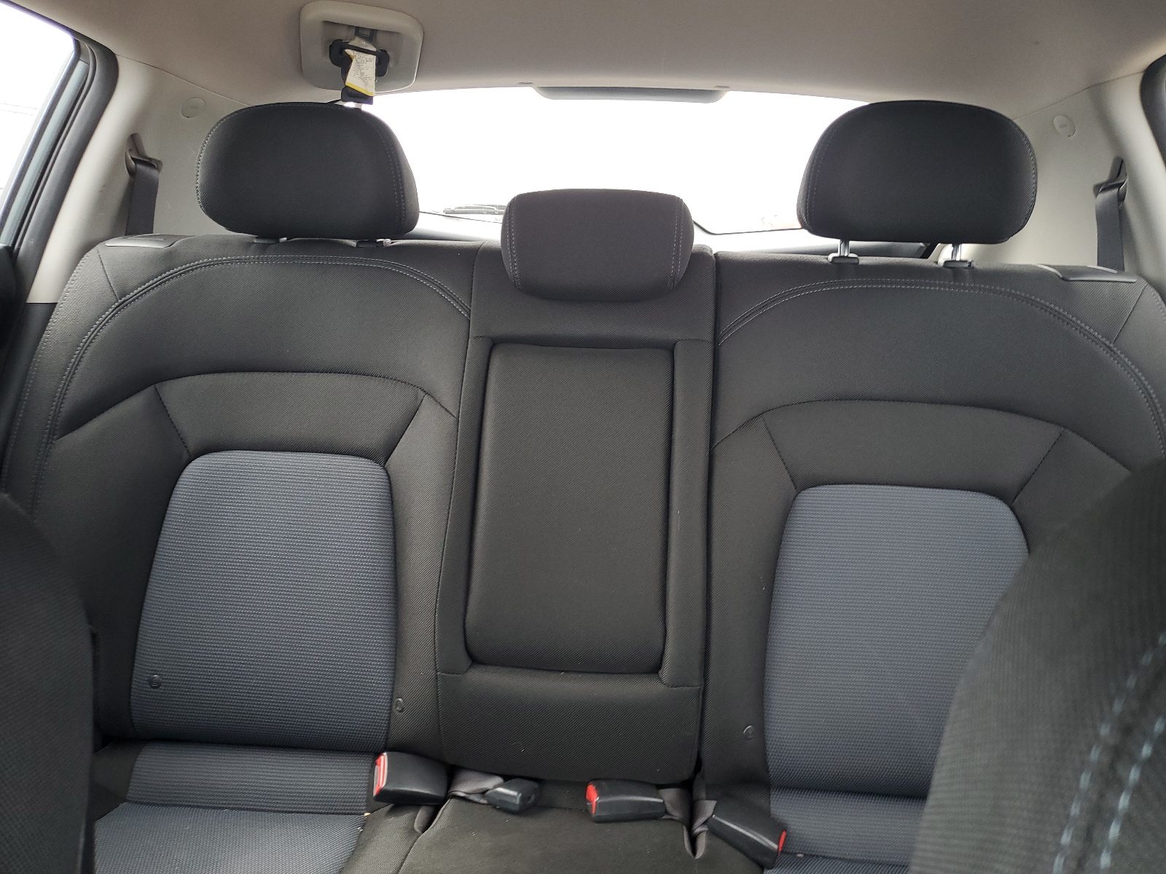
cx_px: 583
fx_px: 876
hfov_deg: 67.3
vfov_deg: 53.1
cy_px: 437
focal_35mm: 26
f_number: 1.5
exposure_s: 1/60.2
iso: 70
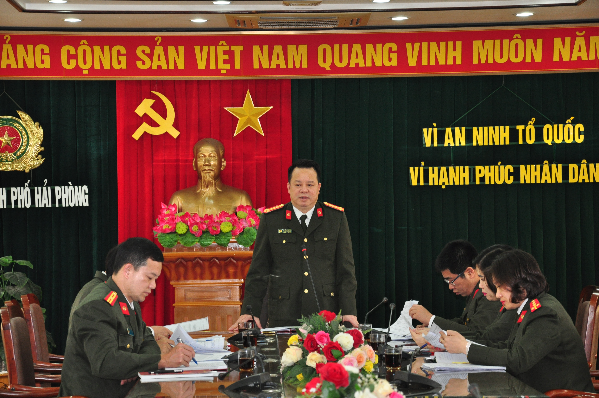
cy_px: 199
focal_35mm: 120
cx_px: 300
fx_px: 1994
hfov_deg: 17.1
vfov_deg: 11.4
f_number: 5.3
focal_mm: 80
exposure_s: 1/60
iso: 800
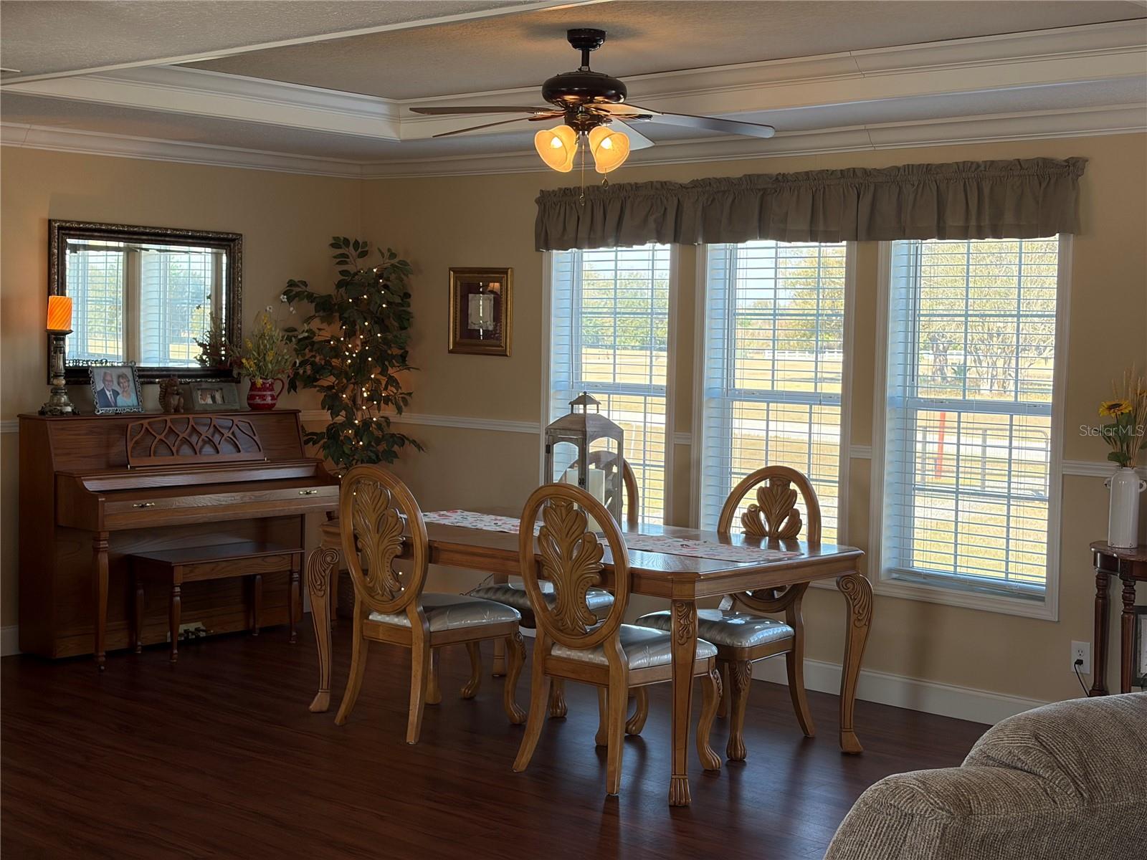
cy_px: 430
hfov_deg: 36.8
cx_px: 574
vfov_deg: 28.0
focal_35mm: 52
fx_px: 1723
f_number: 1.6
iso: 50
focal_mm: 5.96
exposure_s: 1/196
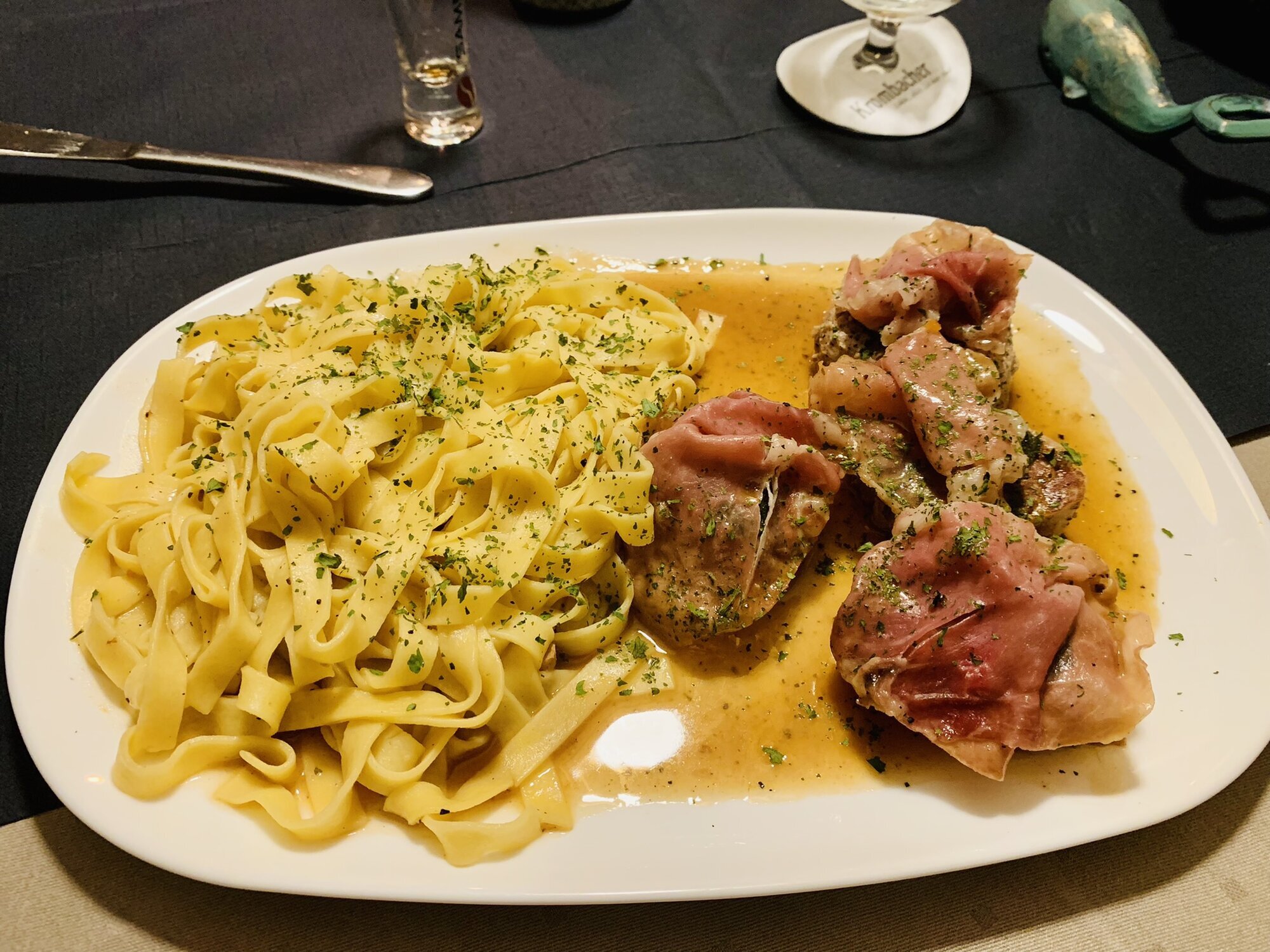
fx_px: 954
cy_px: 476
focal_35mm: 26
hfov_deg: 67.3
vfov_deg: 53.1
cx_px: 635
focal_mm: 4.25
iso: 320
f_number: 1.8
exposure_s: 1/60
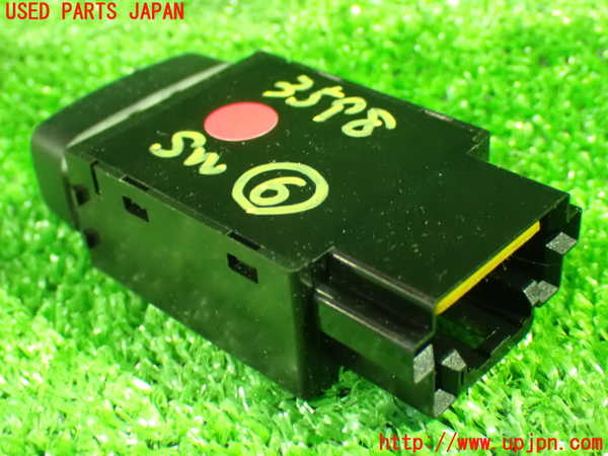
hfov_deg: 35.5
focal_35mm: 54
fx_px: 948
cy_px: 228
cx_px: 304
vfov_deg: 27.0
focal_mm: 9.65
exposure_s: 1/10
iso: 1600
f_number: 3.3
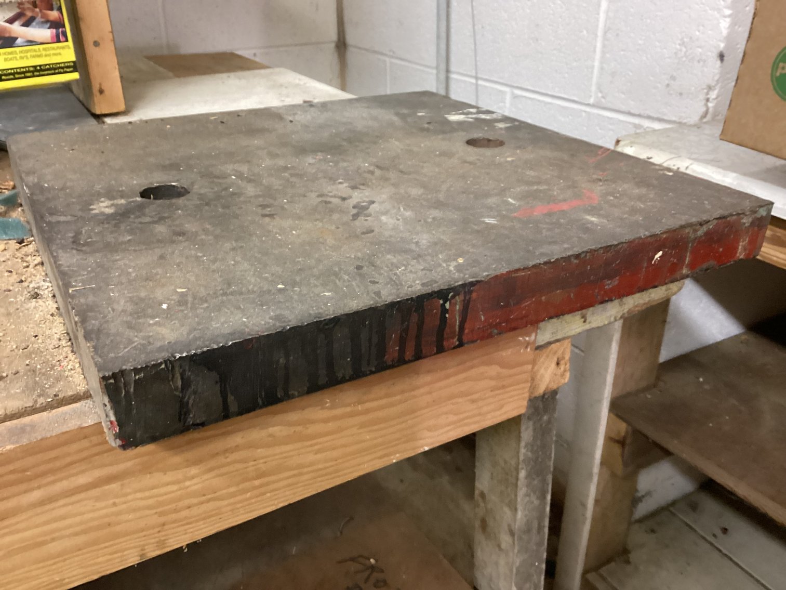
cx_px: 393
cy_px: 295
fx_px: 704
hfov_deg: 58.3
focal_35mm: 31
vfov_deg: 45.4
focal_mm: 3.3
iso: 400
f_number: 2.4
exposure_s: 1/40
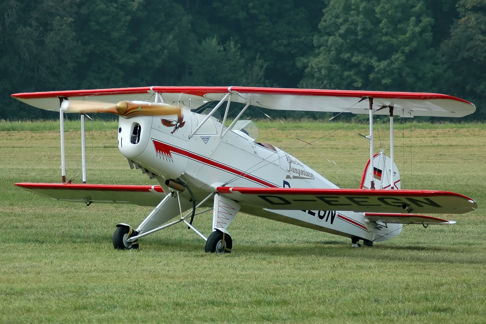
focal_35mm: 232
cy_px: 162
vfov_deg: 5.9
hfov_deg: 8.9
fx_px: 3138
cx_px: 243
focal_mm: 155
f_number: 4.5
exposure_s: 1/1000
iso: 200
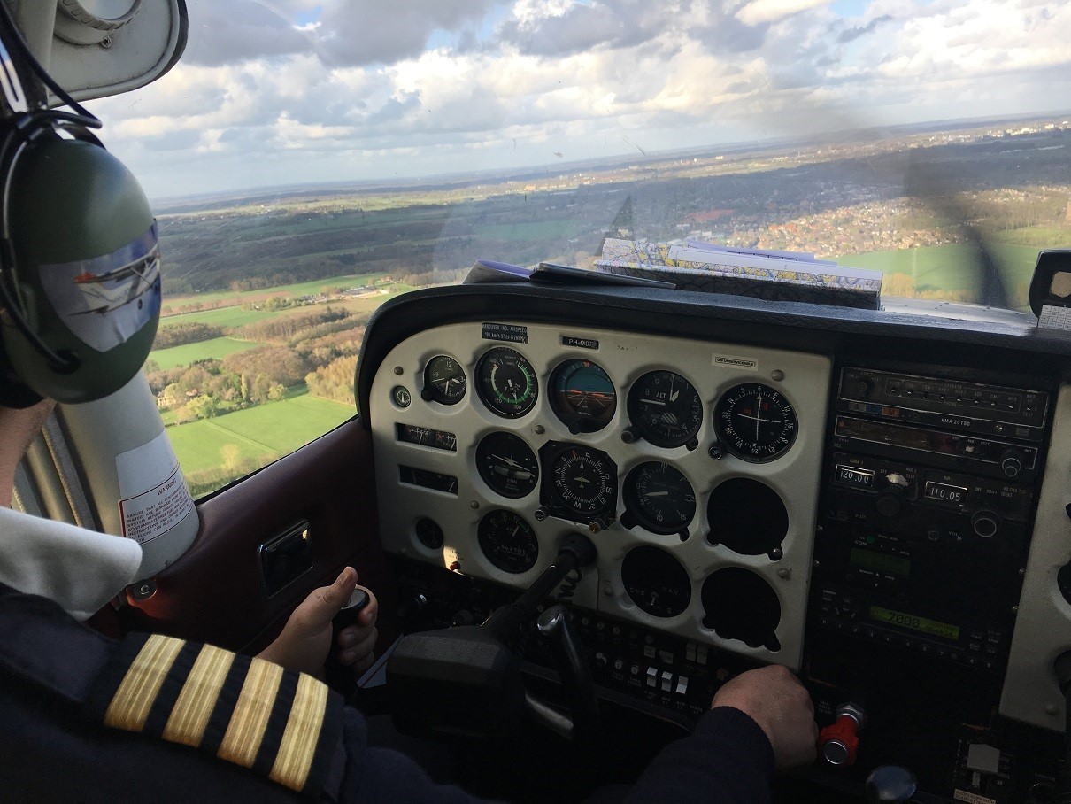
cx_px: 536
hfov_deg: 61.6
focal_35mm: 29
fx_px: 897
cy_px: 402
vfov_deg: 48.2
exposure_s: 1/530
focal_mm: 4.15
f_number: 2.2
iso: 25
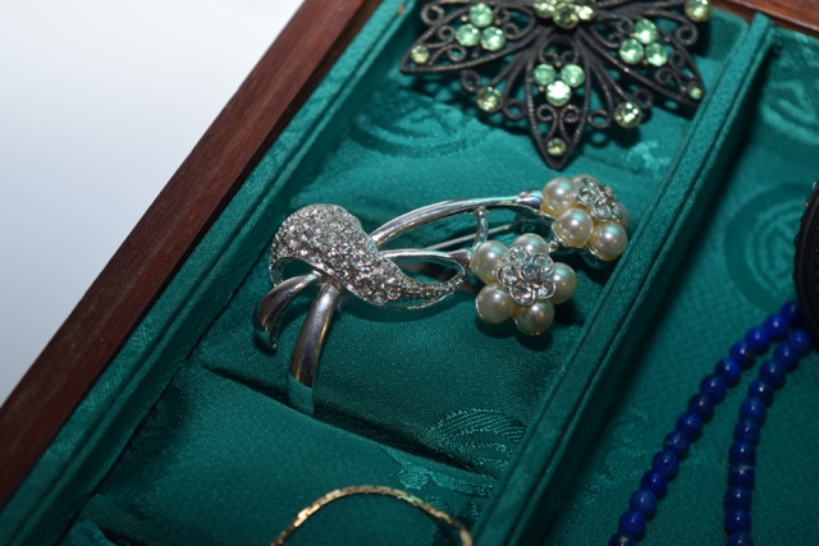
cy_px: 273
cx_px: 410
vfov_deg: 16.6
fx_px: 1877
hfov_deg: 24.6
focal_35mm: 82
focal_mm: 55
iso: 800
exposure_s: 1/125
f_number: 5.6
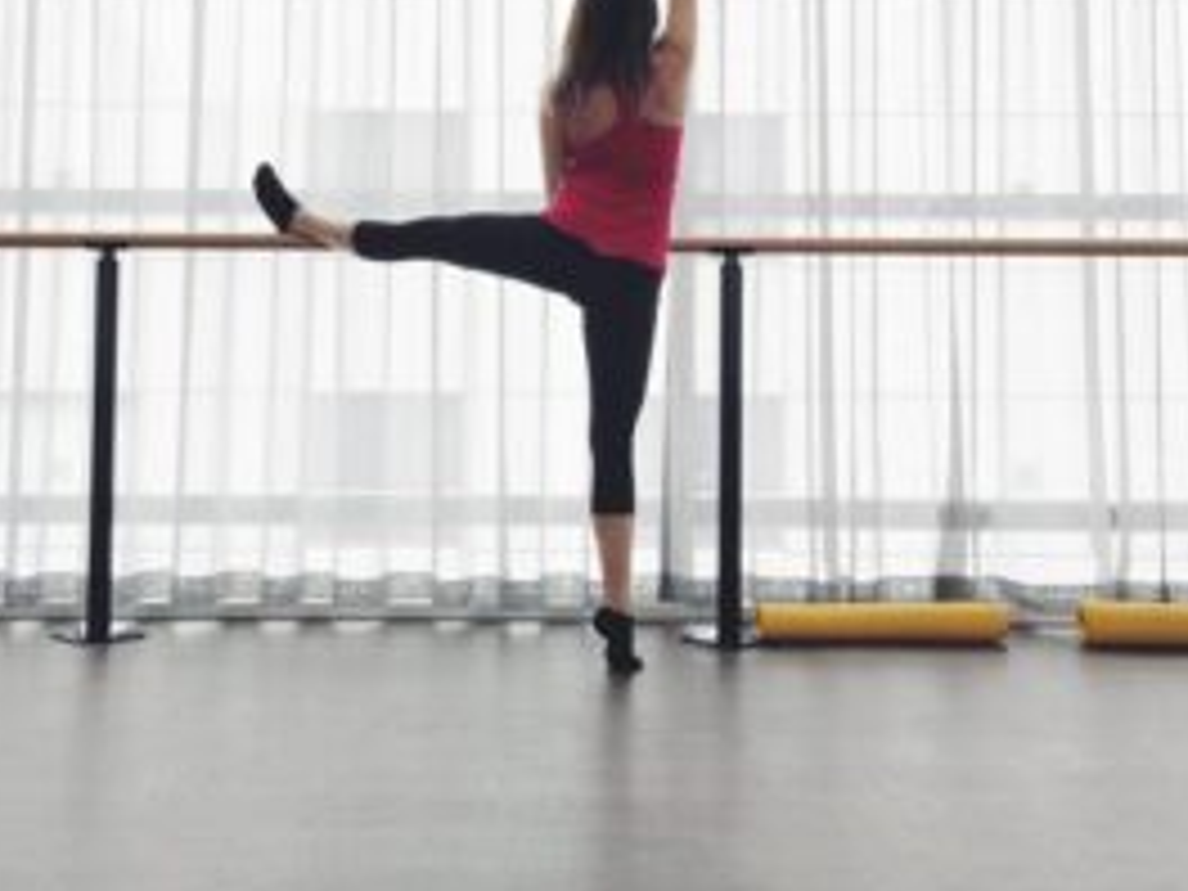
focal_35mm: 44
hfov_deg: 42.9
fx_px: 1510
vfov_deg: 32.6
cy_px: 288
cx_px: 576
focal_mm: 4.15
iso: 25
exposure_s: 1/159
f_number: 2.2
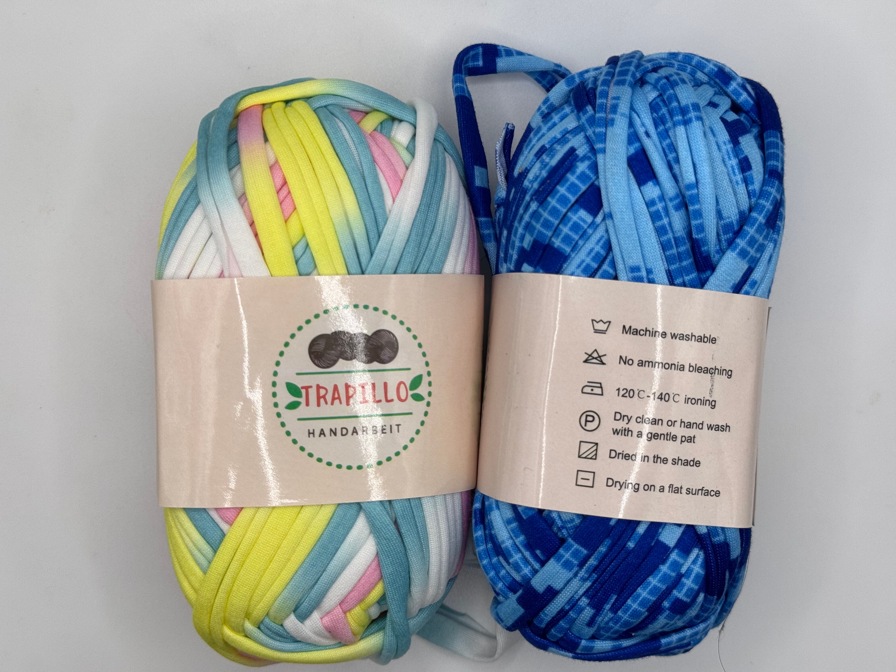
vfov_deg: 30.3
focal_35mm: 48
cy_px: 336
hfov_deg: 39.7
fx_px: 1242
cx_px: 448
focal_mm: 6.76
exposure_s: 1/271
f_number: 1.78
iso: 64
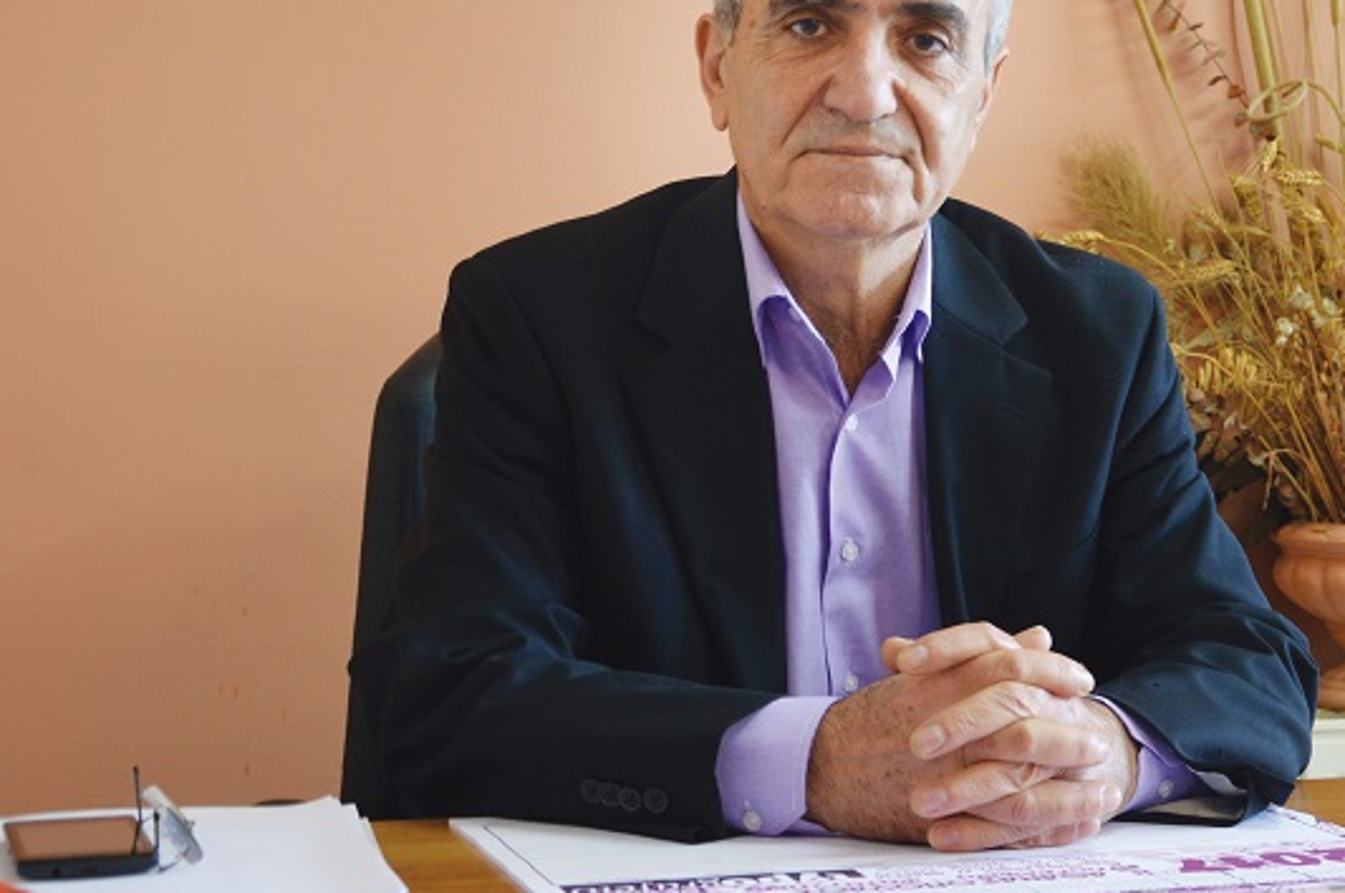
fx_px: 2836
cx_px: 954
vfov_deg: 17.8
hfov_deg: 26.4
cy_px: 252
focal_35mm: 76
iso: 560
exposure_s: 1/15
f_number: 4.2
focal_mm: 30
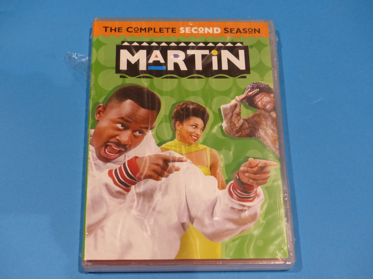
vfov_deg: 23.3
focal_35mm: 63
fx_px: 679
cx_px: 186
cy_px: 140
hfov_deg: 30.7
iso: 250
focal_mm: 11.4
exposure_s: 1/60
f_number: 2.8
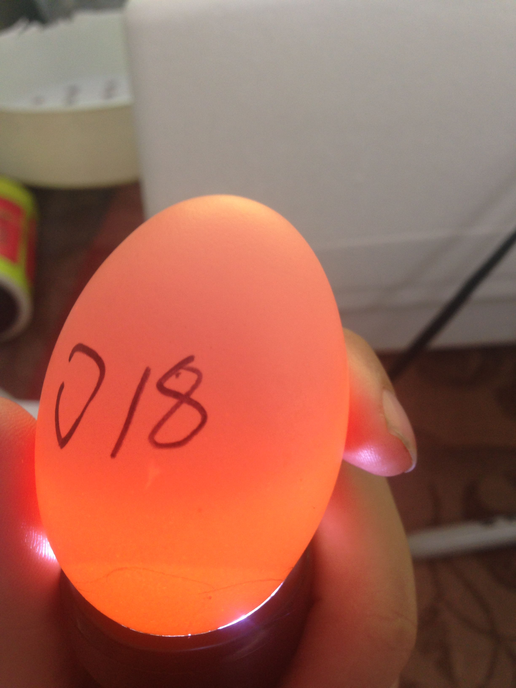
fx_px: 656
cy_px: 344
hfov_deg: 42.9
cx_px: 258
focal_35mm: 33
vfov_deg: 55.4
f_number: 2.4
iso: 80
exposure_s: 1/20
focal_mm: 4.12
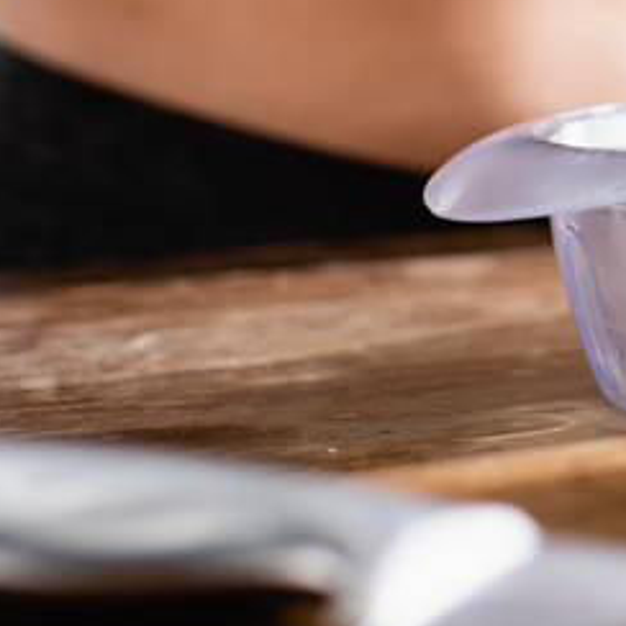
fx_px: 2496
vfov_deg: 14.1
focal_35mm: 122
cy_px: -6
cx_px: 1139
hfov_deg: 12.9
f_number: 2.8
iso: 160
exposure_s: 1/200
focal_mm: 35
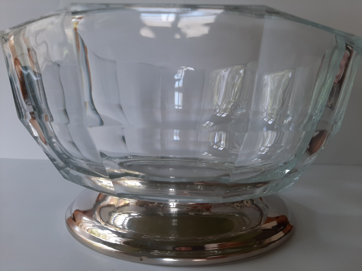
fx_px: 272
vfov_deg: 53.1
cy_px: 136
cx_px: 181
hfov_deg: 67.3
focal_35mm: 26
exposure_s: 1/50
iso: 40
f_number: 1.7
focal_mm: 3.93
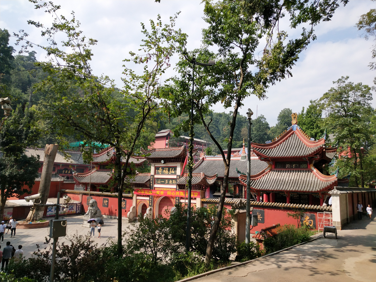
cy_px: 141
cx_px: 188
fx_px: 326
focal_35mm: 30
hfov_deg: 60.0
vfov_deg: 46.8
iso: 106
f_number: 1.8
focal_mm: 3.95
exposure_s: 1/2741
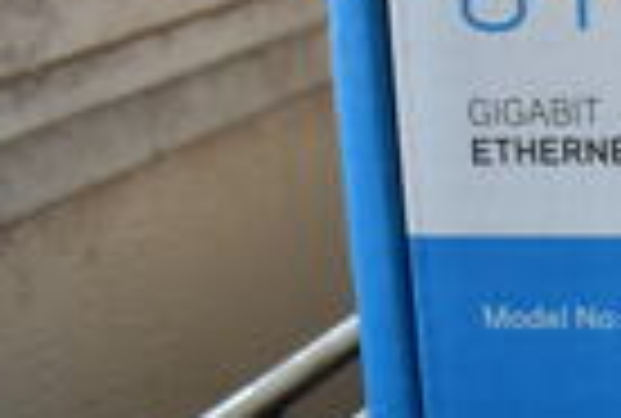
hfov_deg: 14.0
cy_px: 166
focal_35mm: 119
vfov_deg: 11.6
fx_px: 2059
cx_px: 1300
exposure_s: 1/60
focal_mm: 18
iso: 360
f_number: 8
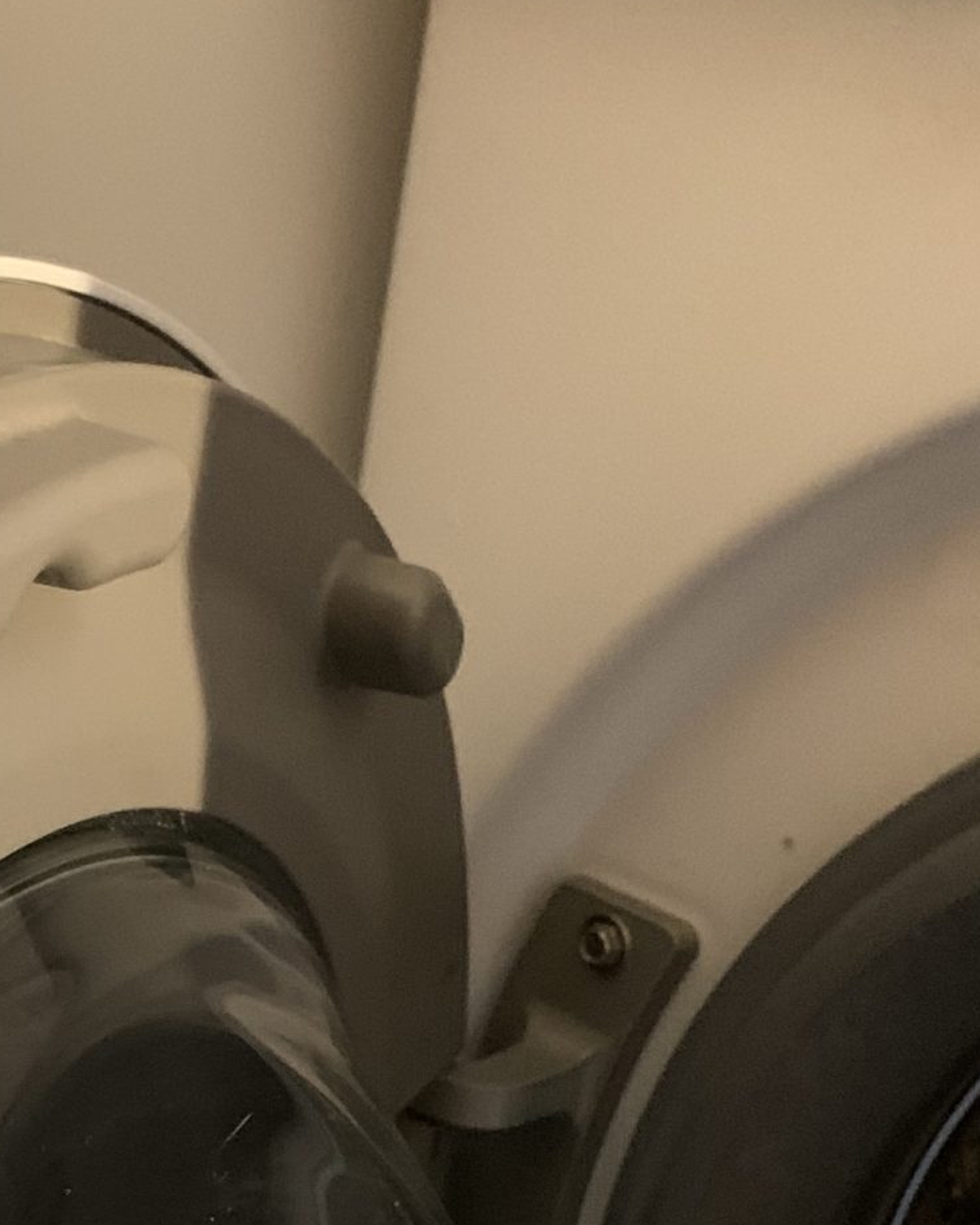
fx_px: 2574
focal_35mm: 71
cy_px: 1657
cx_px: -120
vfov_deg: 23.2
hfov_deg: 20.5
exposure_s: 1/25
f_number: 1.8
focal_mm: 4.25
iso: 640
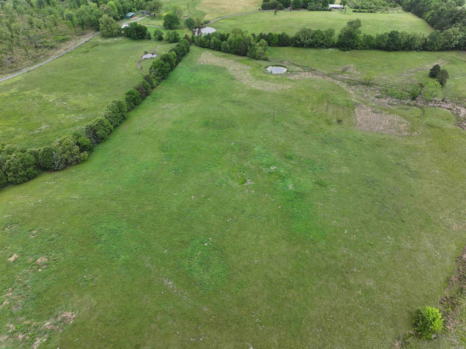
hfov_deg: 71.6
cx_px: 233
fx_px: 323
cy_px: 174
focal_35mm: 24
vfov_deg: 56.8
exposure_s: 1/800
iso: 100
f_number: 2.8
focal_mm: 12.29
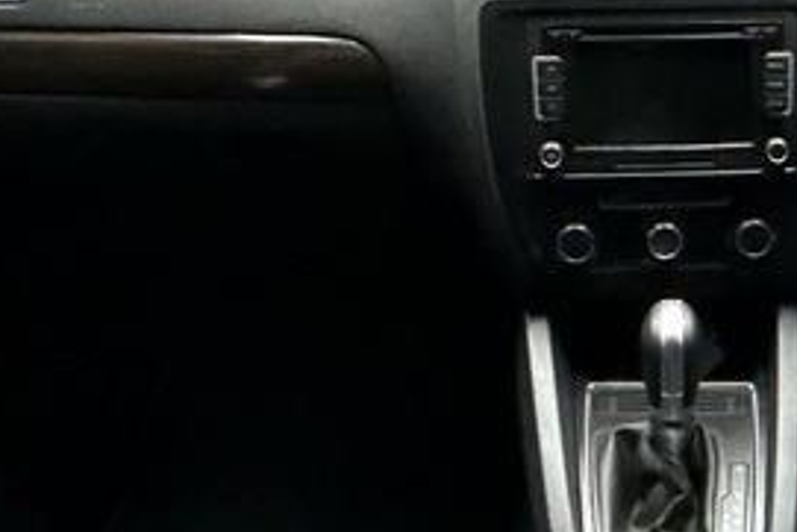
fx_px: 1218
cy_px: 88
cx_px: 641
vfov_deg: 24.2
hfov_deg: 35.0
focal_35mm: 55
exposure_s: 1/60
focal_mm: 2.22
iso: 1000
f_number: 2.2
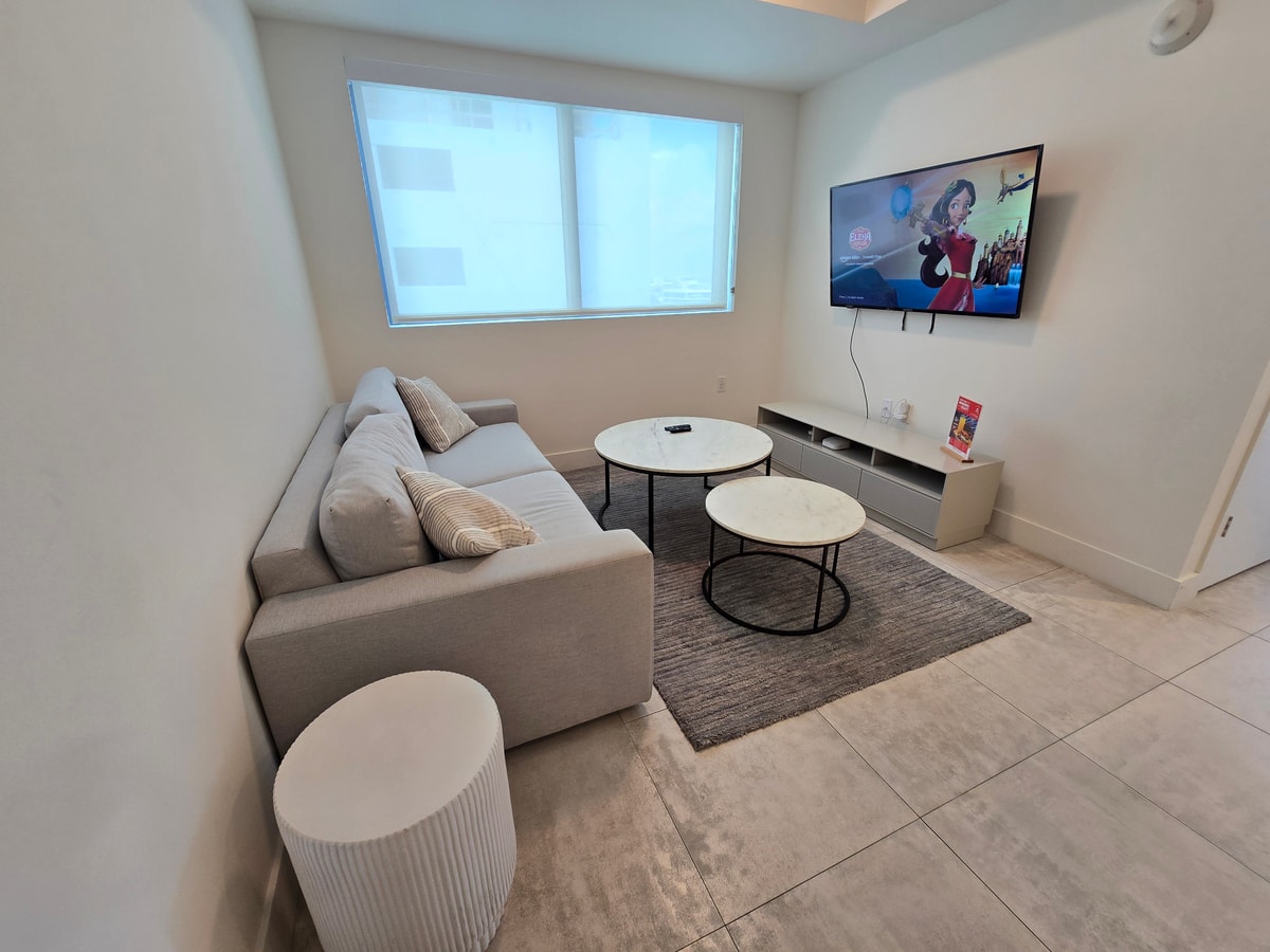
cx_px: 635
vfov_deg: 89.9
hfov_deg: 106.2
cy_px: 476
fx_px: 477
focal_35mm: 13
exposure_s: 1/60
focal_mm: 2.2
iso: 64
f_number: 2.2
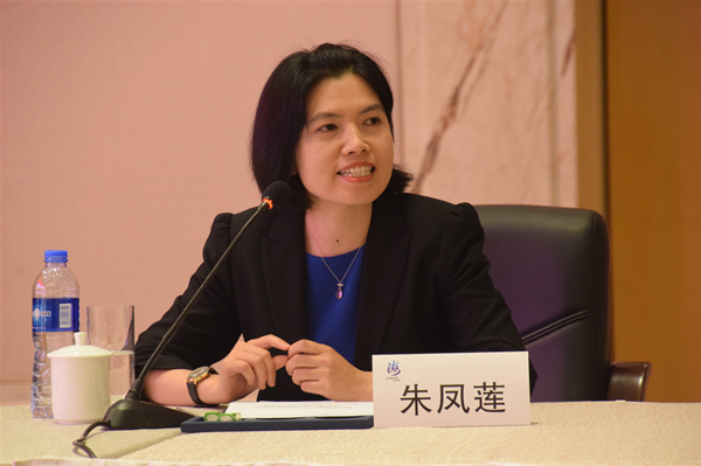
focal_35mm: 300
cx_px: 350
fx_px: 5837
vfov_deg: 4.6
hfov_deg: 6.9
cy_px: 233
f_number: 6.3
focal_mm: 200
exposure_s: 1/30
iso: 1600
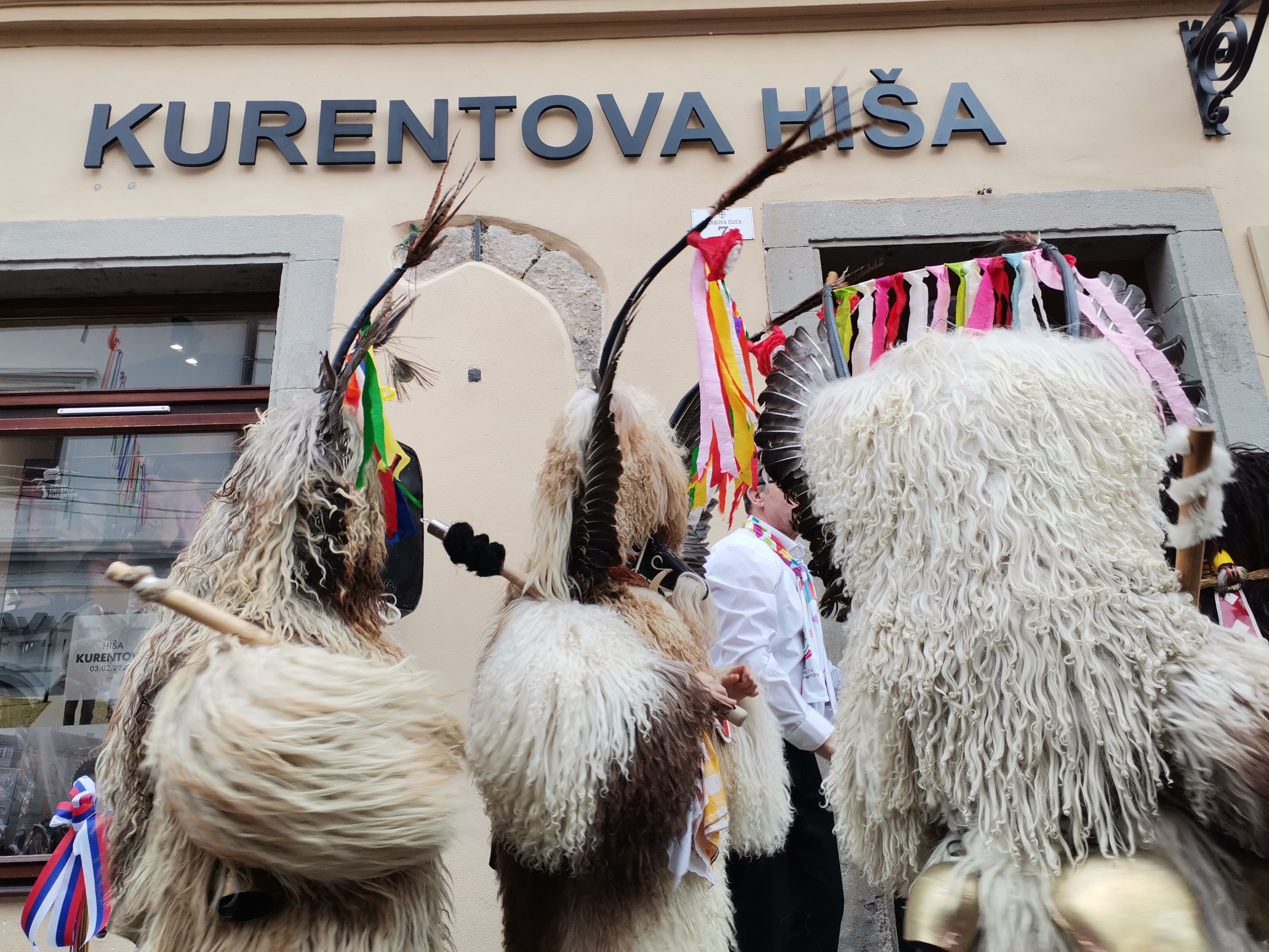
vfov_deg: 53.1
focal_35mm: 26
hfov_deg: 67.3
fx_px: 953
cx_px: 634
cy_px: 476
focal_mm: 4.75
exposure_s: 1/100
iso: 50
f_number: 1.8
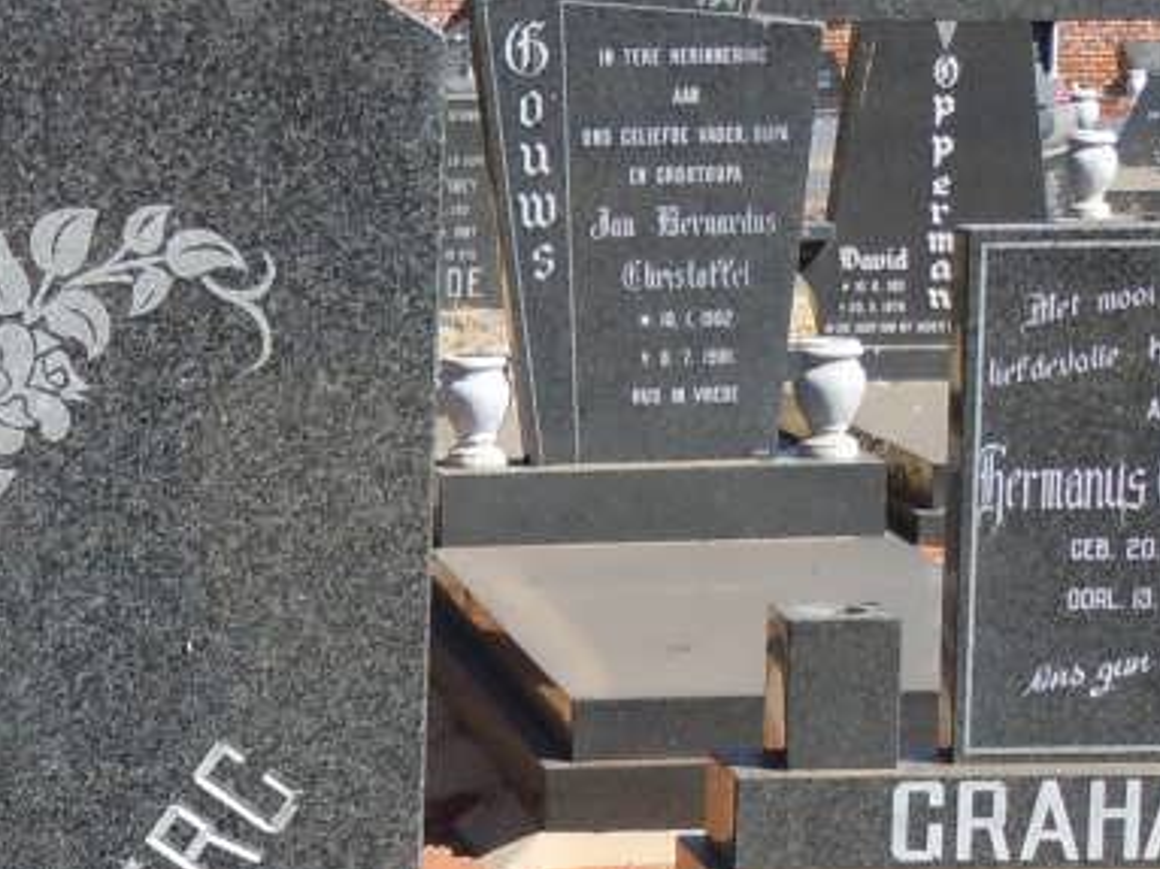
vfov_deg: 9.0
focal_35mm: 163
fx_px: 5461
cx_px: -36
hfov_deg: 12.0
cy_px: 1114
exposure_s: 1/250
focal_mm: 9.3
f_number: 7.8
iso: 200
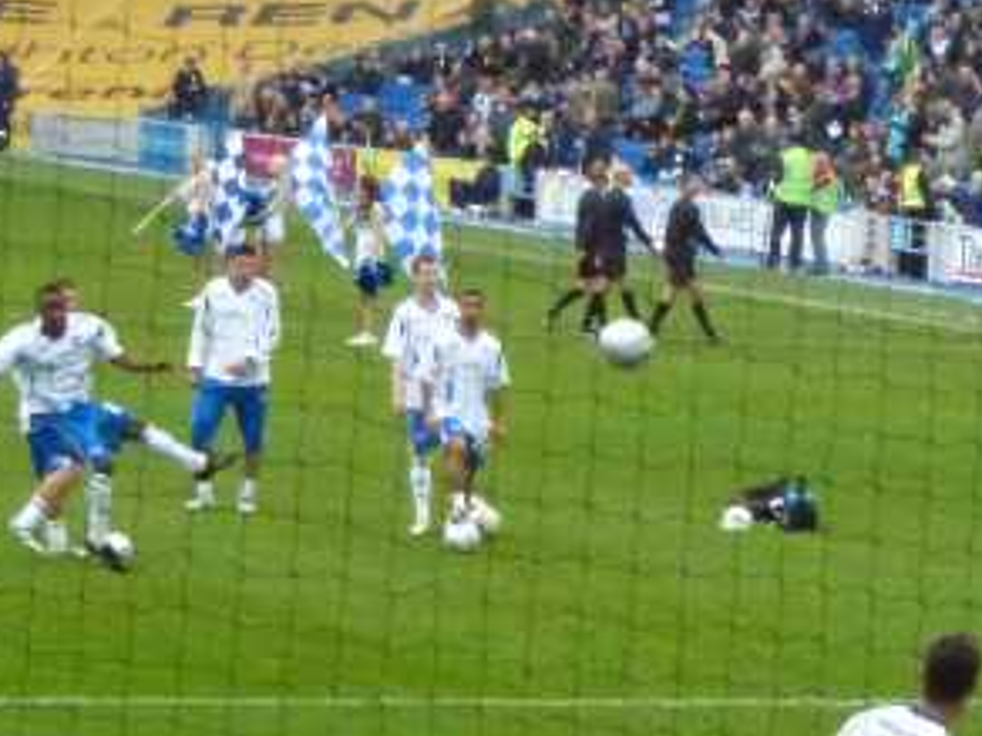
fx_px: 7461
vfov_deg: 5.6
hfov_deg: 7.5
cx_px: 1214
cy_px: 511
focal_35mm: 263
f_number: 5
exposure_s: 1/320
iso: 1600
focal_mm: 17.3
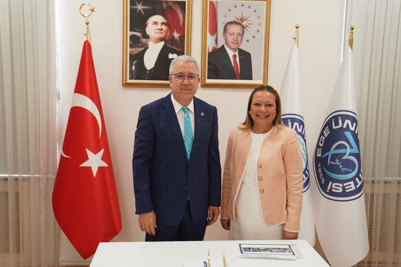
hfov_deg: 50.7
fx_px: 423
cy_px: 134
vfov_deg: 35.1
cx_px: 200
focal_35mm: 38
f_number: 2.8
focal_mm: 38
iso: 800
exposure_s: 1/100
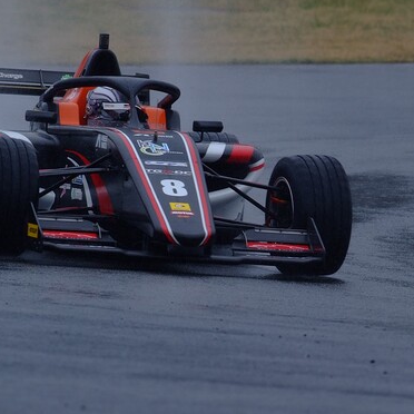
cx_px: 217
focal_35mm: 740
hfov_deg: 2.4
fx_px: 10013
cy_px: 185
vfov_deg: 2.4
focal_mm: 300
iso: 200
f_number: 5.6
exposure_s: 1/500
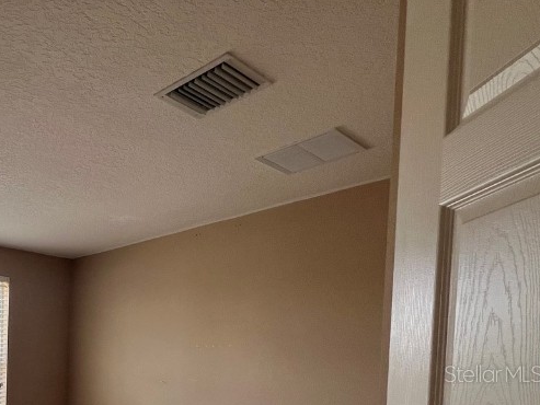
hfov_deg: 50.9
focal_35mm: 27
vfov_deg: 45.9
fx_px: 421
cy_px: 373
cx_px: -13
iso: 32
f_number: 1.8
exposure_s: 1/99
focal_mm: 1.57
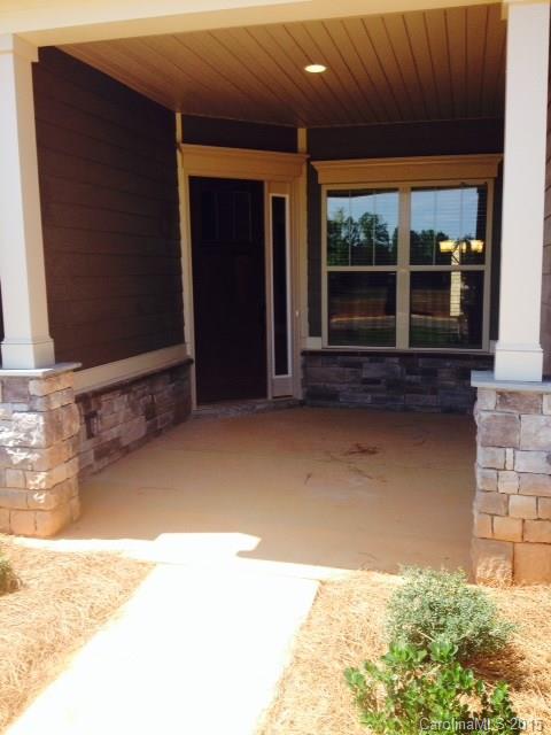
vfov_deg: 52.6
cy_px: 368
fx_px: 743
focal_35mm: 35
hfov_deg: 40.7
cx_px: 276
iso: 50
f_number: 2.4
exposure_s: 1/406
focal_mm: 4.28
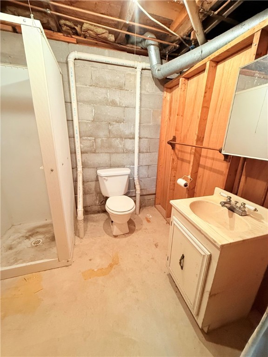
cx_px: 134
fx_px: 145
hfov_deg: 85.7
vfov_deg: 102.1
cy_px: 178
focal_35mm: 14
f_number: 2.2
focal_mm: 2.22
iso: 400
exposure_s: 1/60
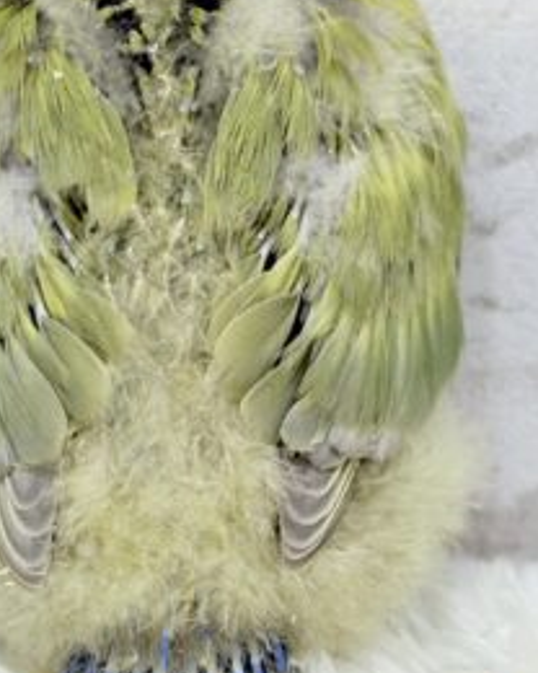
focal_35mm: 125
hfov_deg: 12.3
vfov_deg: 15.4
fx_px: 2488
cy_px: 463
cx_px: 111
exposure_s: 1/50
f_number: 1.6
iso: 50
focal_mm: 5.96
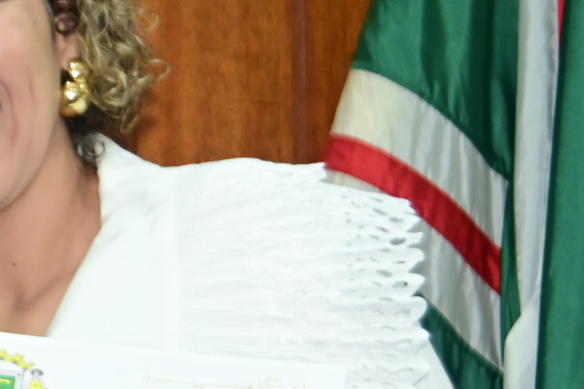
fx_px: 4980
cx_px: -220
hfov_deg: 6.6
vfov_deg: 4.5
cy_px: 316
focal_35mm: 307
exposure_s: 1/125
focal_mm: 85
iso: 2000
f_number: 5.6
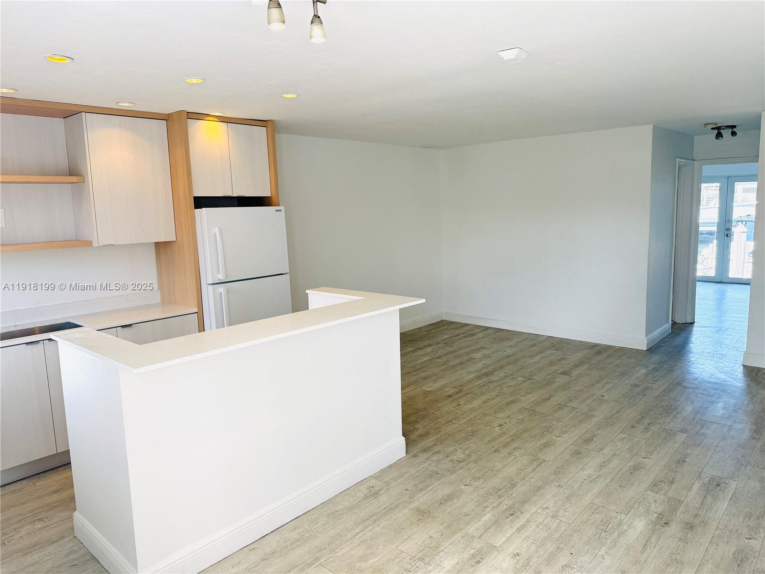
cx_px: 382
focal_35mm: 24
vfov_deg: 56.8
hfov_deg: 71.6
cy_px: 287
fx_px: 530
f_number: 1.78
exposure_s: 1/473
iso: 100
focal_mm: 6.76
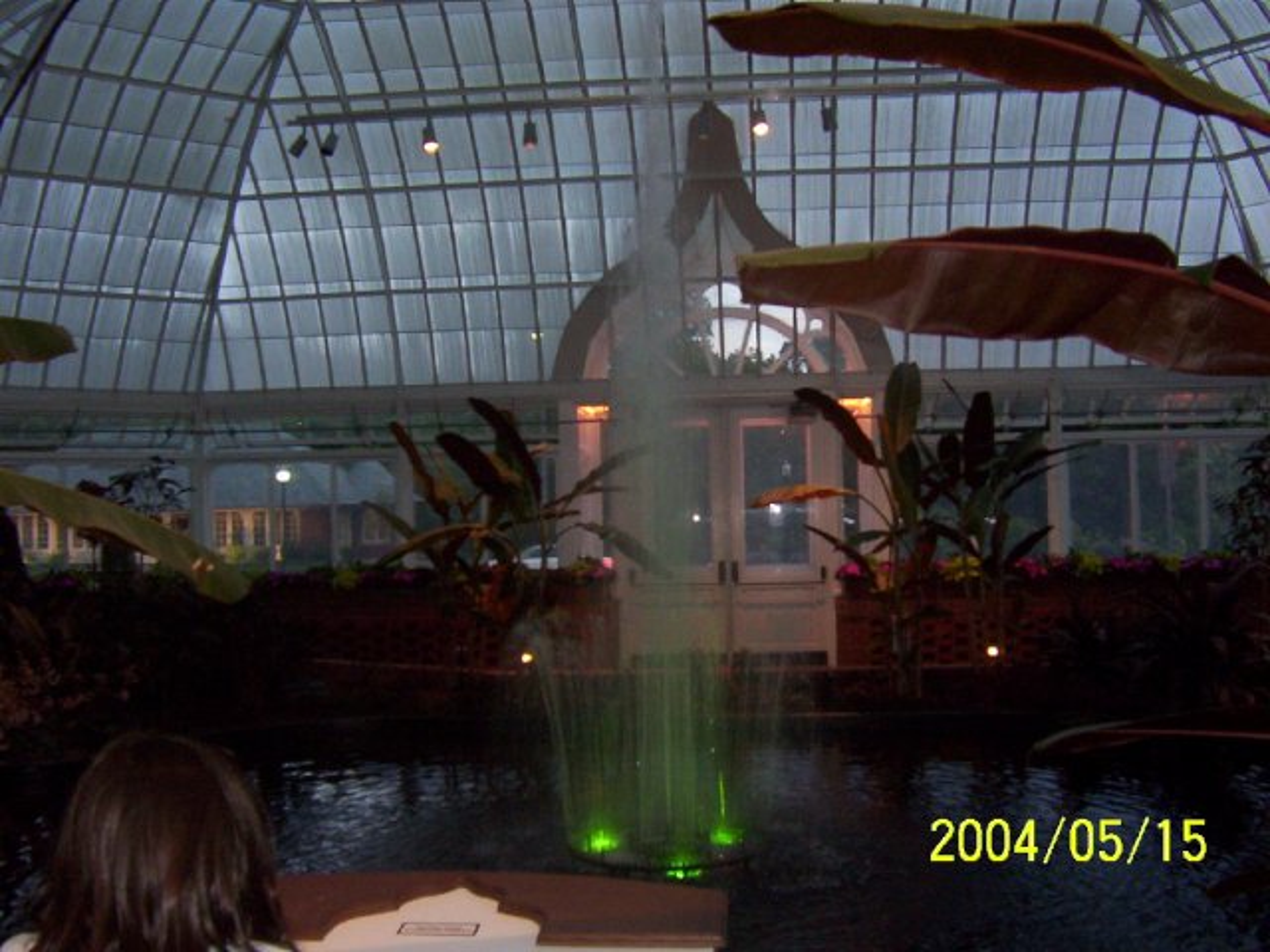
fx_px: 1321
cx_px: 635
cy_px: 476
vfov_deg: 39.7
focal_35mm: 36
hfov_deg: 51.4
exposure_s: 1/30
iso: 140
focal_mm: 5.54
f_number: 2.76
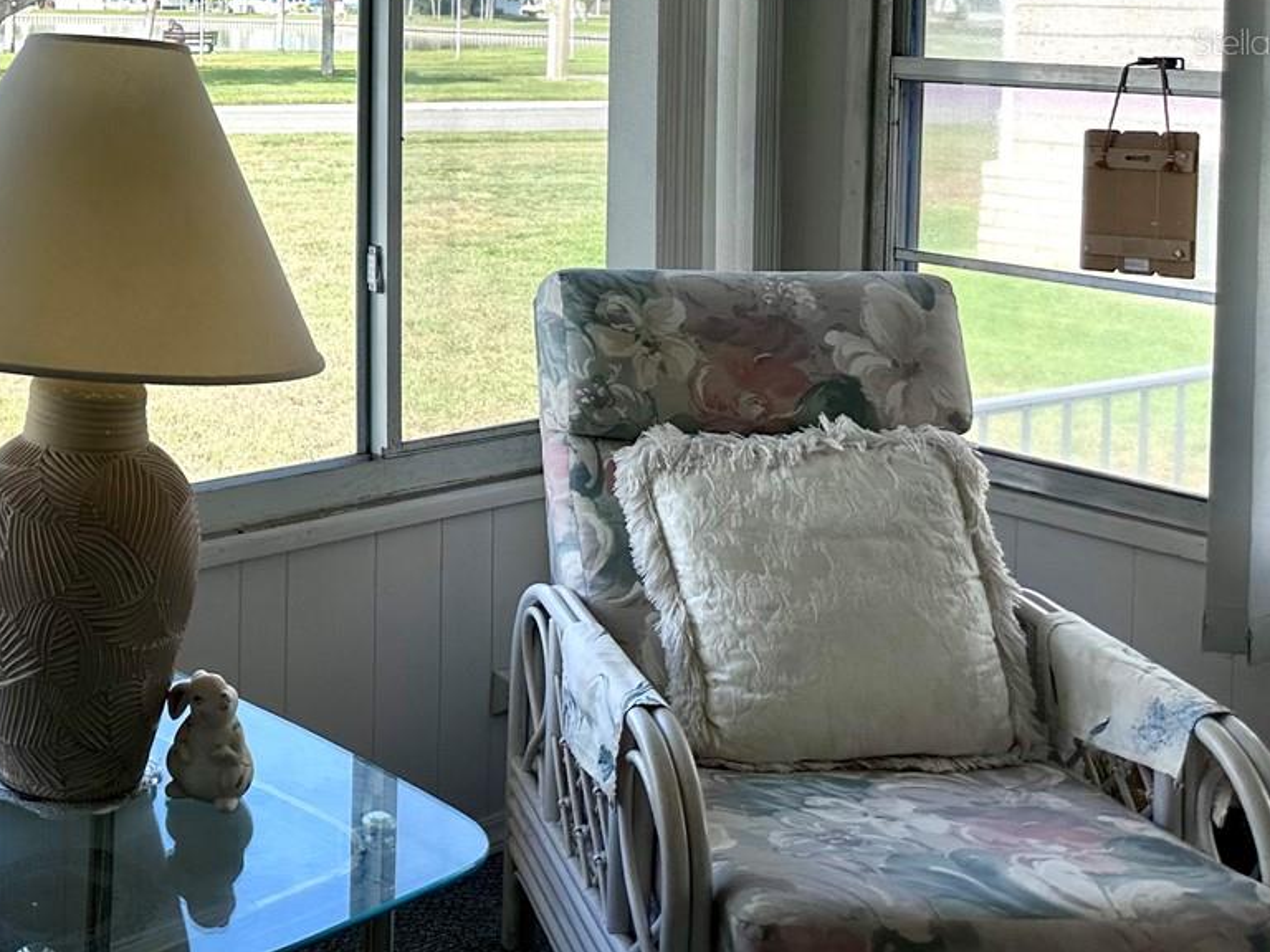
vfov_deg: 27.7
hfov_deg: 35.0
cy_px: 41
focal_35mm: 50
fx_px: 1834
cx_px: 26
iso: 80
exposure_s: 1/1949
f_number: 1.78
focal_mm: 6.86
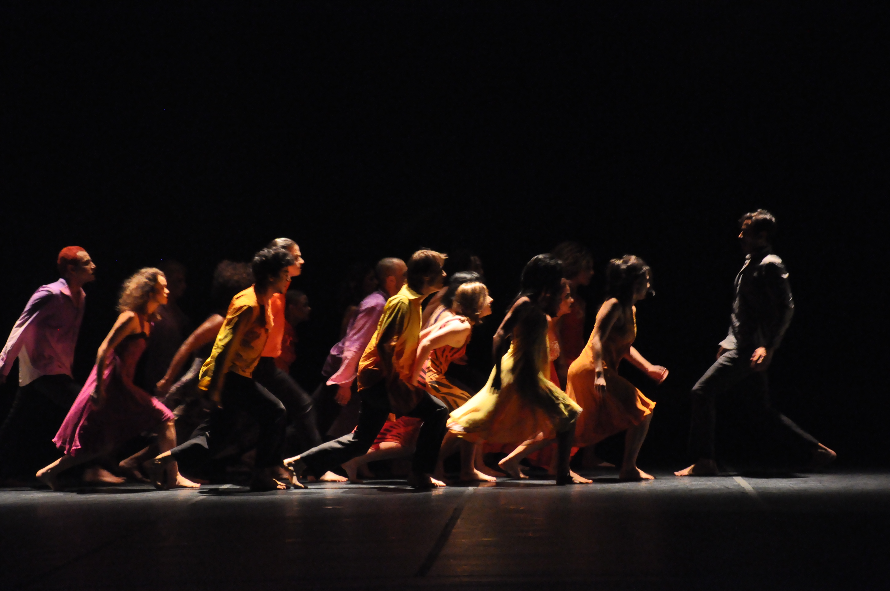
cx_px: 445
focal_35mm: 105
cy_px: 296
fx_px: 2593
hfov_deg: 19.5
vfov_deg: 13.0
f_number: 5.3
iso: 3200
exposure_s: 1/50
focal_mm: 70
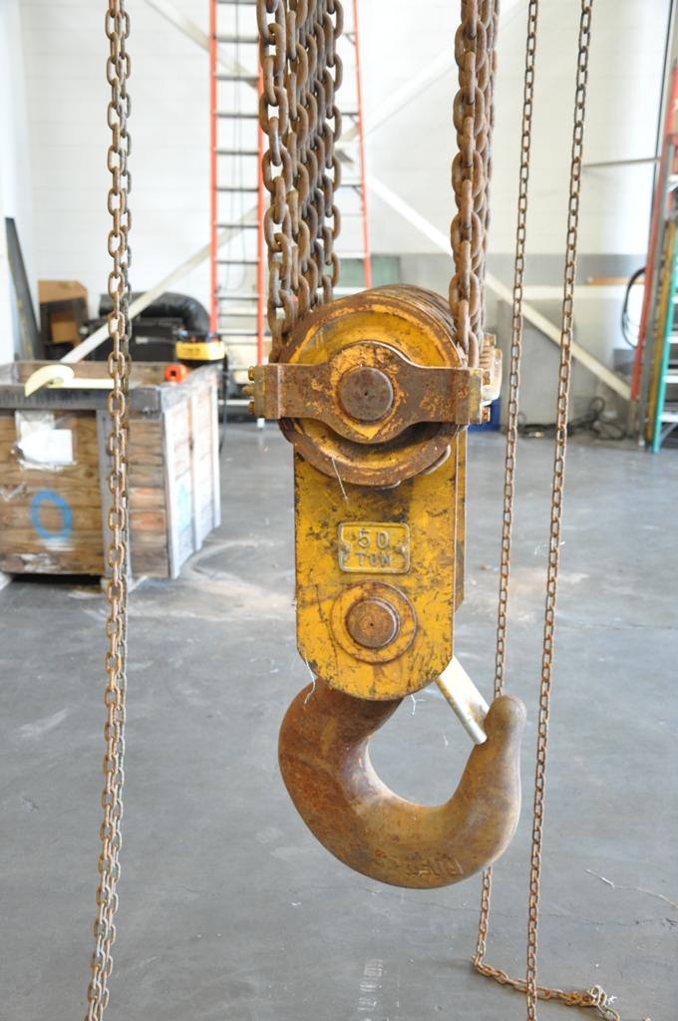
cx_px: 339
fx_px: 1062
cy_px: 510
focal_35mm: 38
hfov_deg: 35.4
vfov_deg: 51.3
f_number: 4
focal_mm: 25
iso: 1600
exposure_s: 1/30
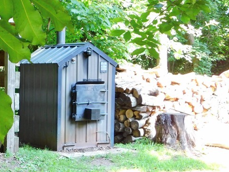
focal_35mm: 84
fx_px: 556
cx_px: -5
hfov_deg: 22.3
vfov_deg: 17.5
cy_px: 124
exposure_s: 1/30
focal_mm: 7.1
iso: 160
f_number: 3.6
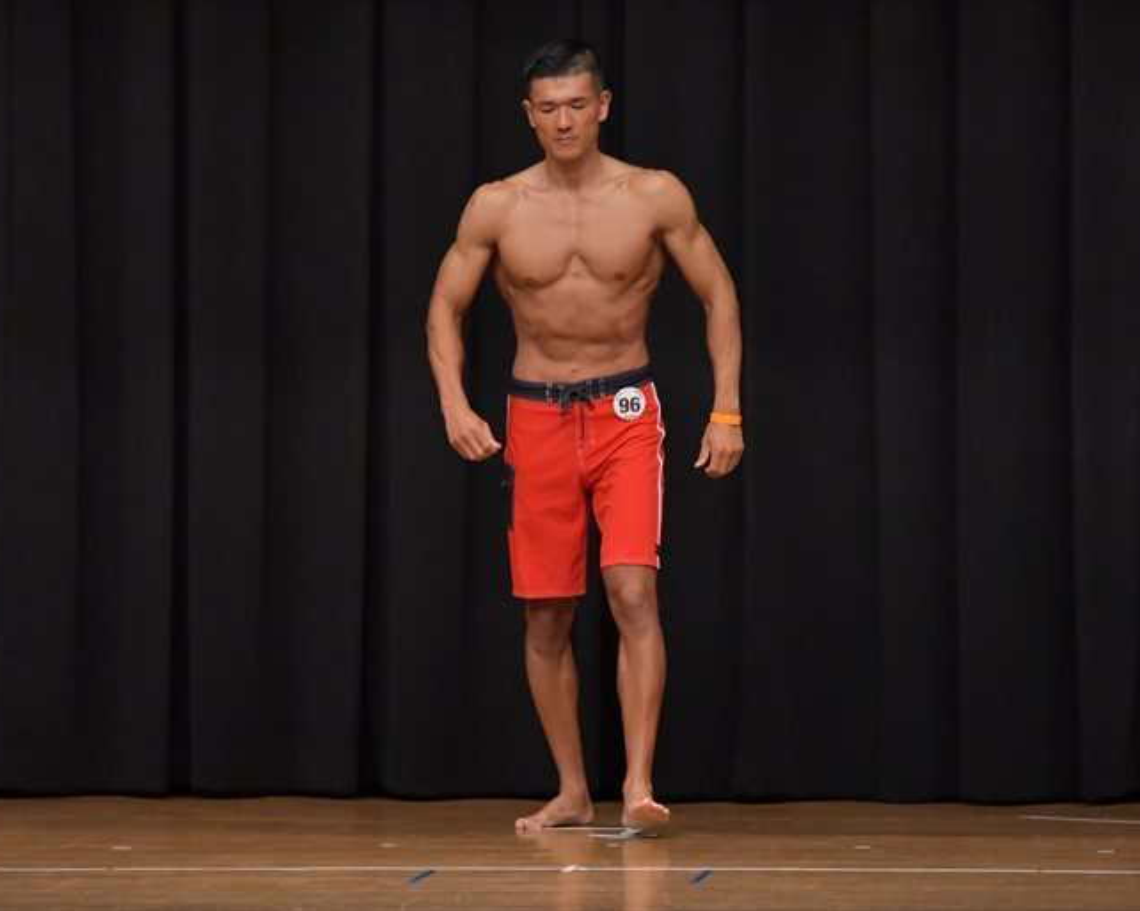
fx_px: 9173
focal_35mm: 272
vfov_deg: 5.7
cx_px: 521
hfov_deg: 7.1
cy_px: 455
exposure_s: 1/400
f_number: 5.6
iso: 6400
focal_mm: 160
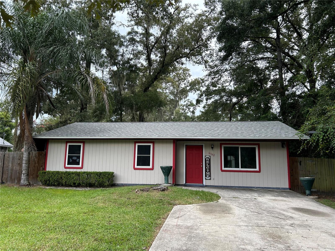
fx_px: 252
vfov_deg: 53.1
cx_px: 168
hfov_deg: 67.3
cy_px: 126
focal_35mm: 26
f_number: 1.5
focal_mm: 5.7
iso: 50
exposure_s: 1/301
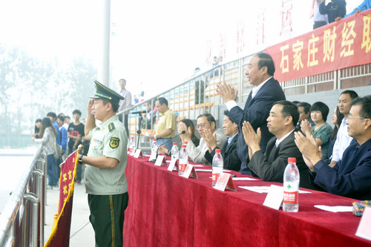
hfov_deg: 28.9
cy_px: 124
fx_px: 721
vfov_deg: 19.4
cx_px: 186
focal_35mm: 70
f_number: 5
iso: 640
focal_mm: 70
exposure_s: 1/100
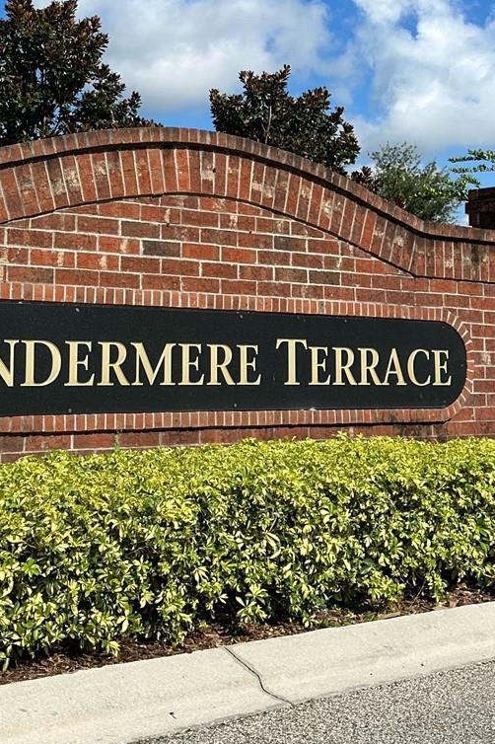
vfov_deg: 37.1
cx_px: 133
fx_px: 1094
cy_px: 237
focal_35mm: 53
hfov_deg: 25.2
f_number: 1.78
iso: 80
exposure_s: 1/5525
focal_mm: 6.86
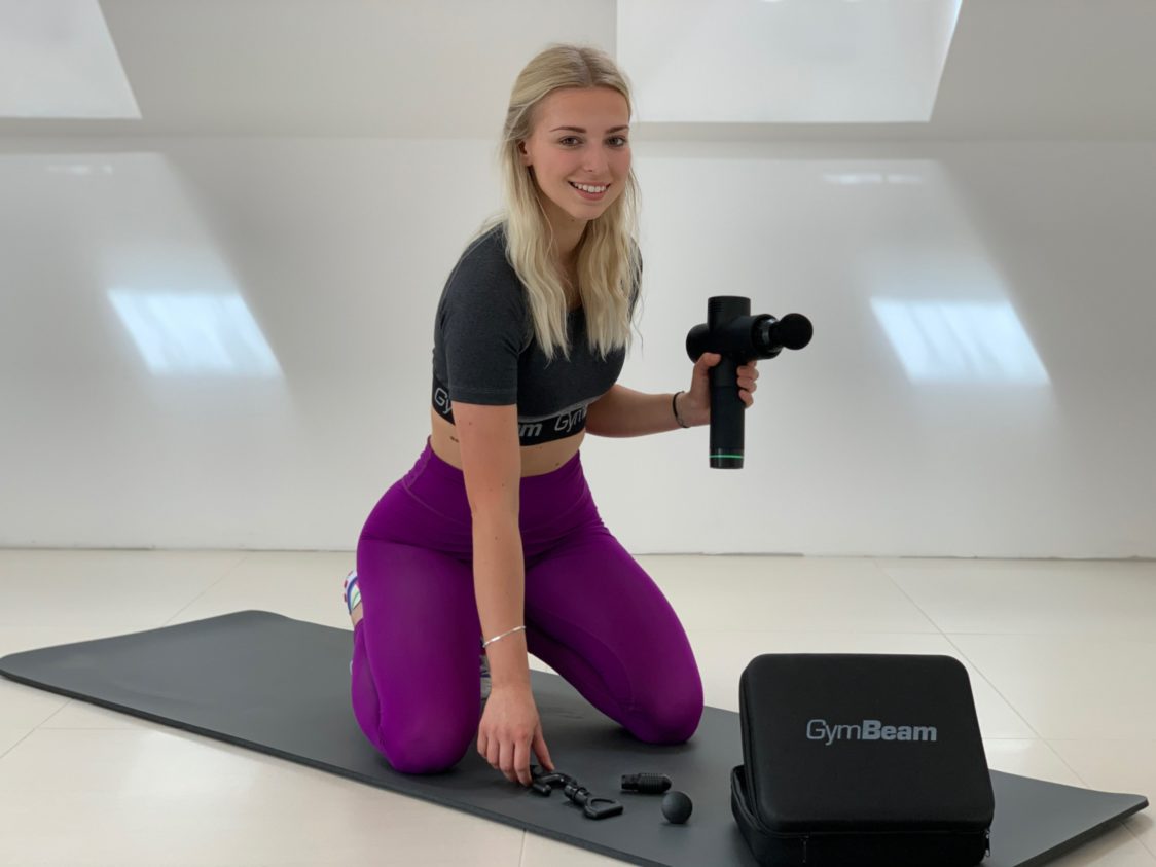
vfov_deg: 28.0
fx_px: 1737
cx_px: 578
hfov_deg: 36.8
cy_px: 434
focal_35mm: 52
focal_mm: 6
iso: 40
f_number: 2.4
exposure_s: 1/100
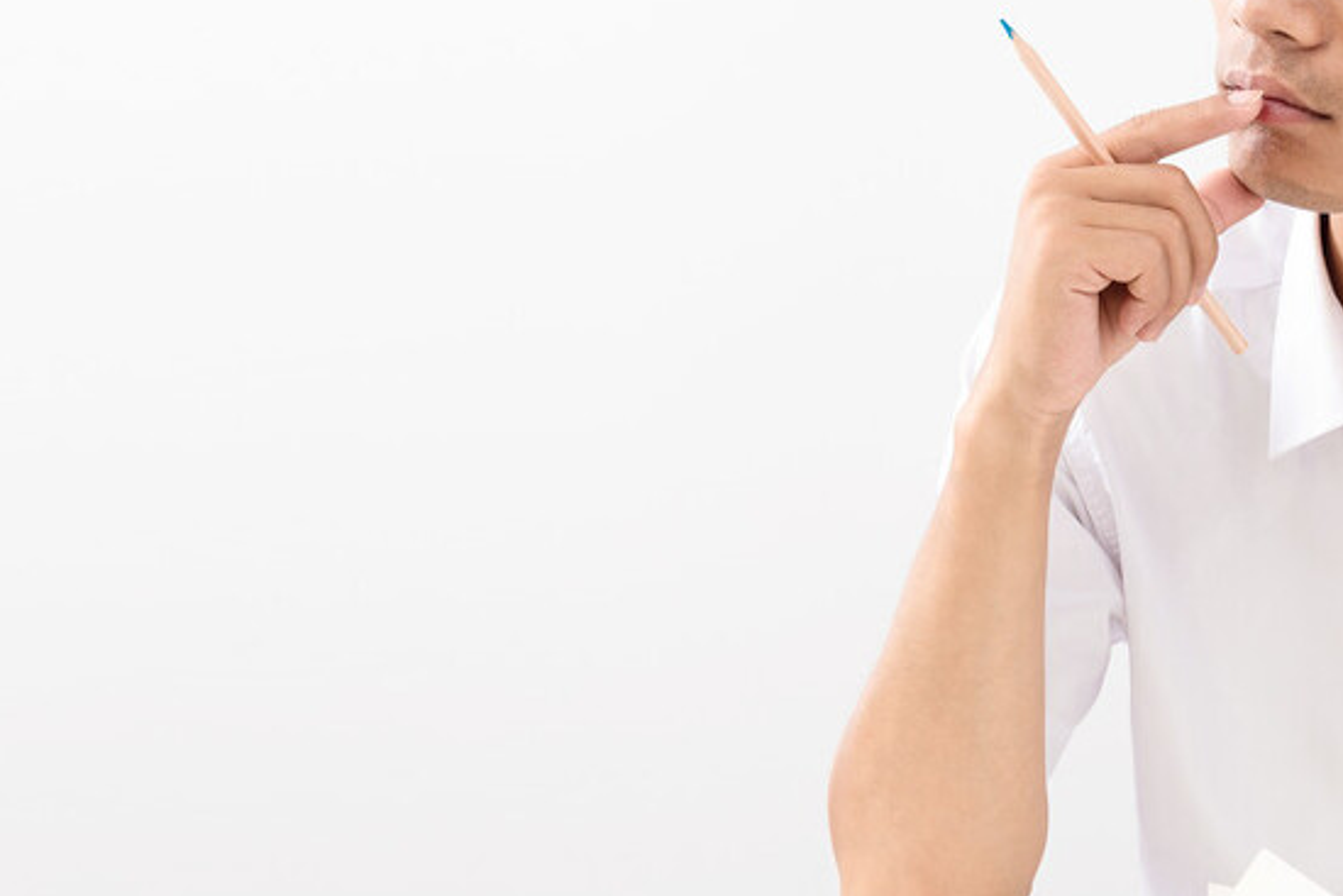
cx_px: 1385
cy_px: 219
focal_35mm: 109
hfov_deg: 18.2
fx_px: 4067
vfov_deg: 12.5
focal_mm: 50
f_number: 5.6
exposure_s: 1/125
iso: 50
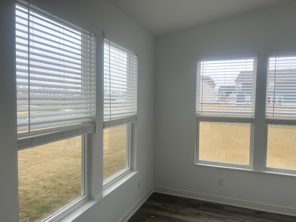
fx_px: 222
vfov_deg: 53.1
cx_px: 148
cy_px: 111
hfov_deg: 67.3
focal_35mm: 26
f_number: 1.5
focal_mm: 5.7
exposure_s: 1/387
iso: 50
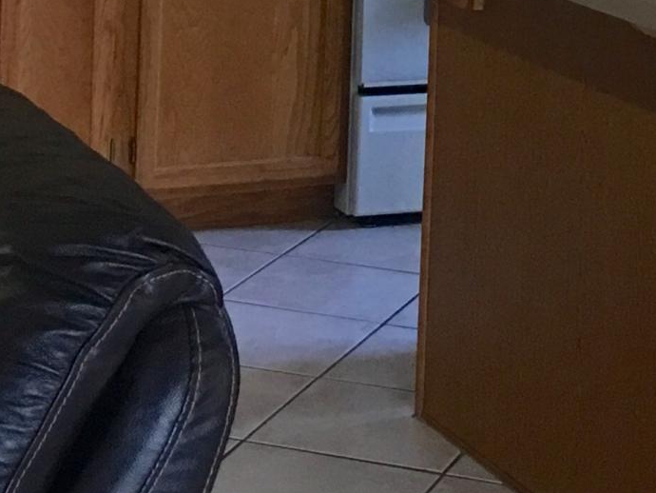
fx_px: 2389
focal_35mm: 126
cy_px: -375
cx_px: 375
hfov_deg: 15.6
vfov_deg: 11.0
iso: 80
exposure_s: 1/10
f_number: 2.2
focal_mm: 4.15
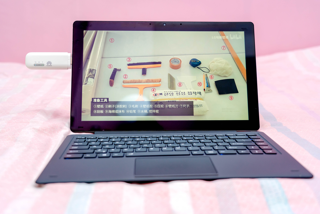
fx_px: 347
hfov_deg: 49.6
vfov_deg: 34.2
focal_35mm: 39
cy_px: 107
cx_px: 160
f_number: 4
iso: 500
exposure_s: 1/160
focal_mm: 39
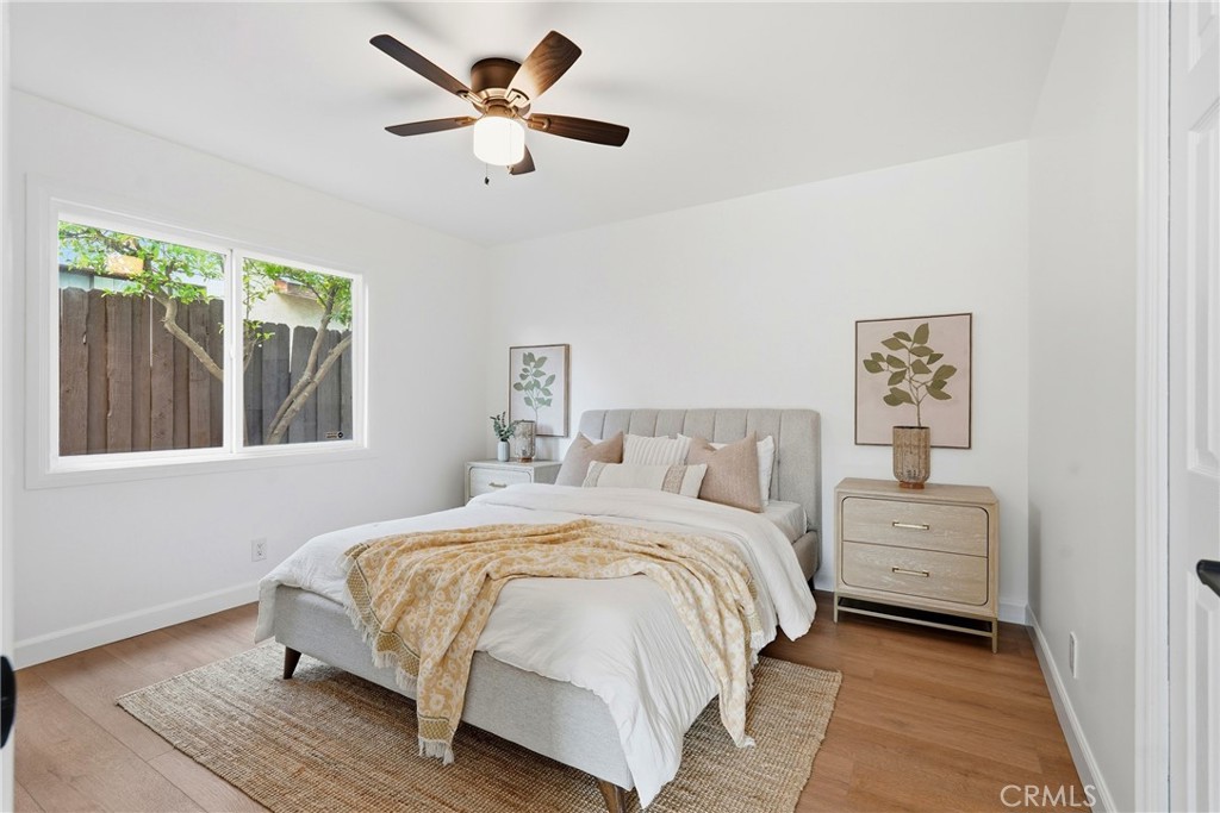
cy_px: 406
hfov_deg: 96.7
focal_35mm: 16
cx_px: 610
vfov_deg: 73.8
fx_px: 542
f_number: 8
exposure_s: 1/15
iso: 125
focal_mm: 16
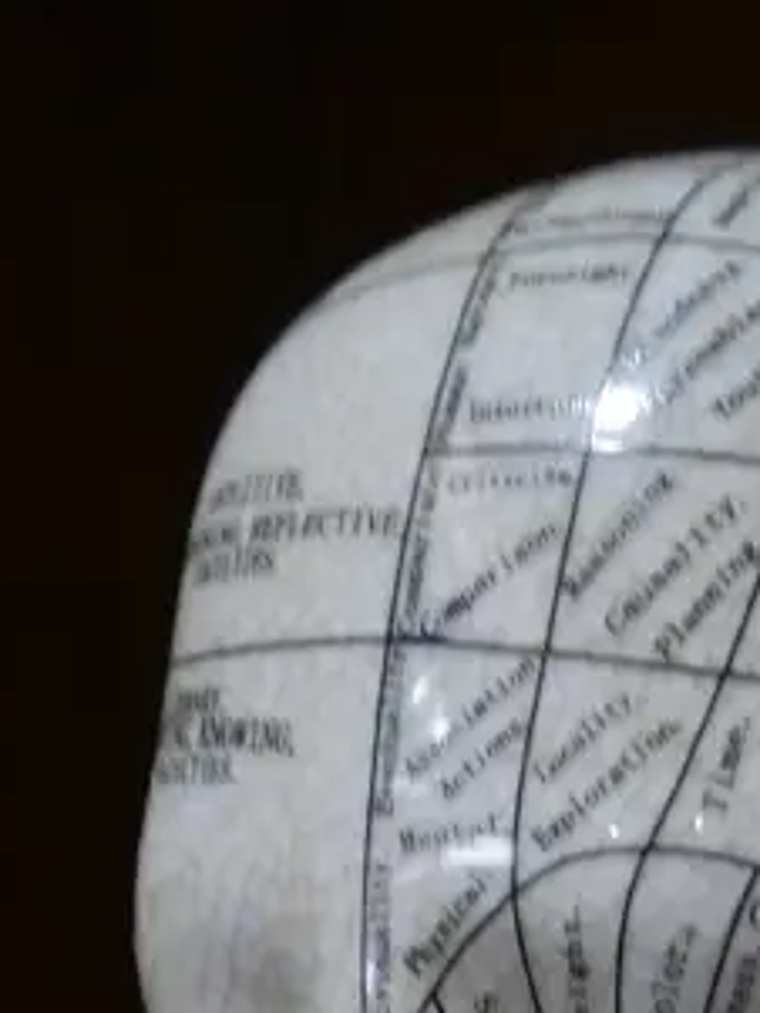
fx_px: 3189
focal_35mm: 109
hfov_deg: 13.5
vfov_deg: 16.0
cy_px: 1659
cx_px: 664
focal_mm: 16
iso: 400
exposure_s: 1/60
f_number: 3.6
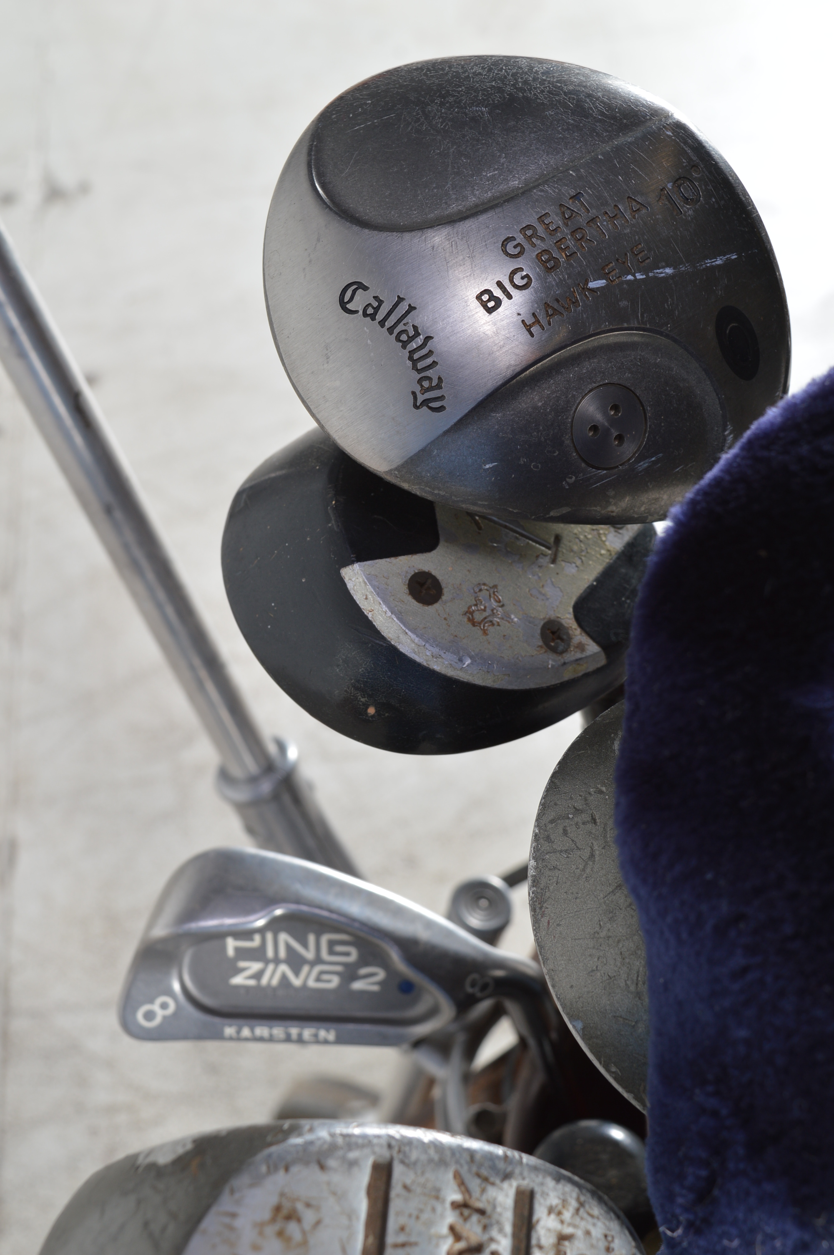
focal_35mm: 44
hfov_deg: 30.8
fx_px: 1514
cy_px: 628
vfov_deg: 45.0
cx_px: 417
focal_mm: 29
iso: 100
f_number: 9
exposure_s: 1/160
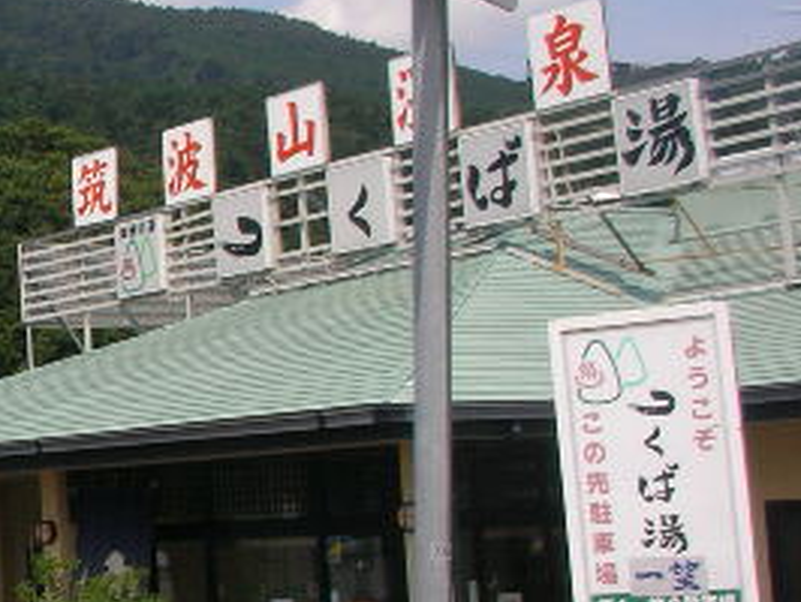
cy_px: 247
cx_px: -102
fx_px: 2061
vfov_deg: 16.6
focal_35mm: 89
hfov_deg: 20.8
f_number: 2.8
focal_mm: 5.7
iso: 50
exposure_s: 1/320
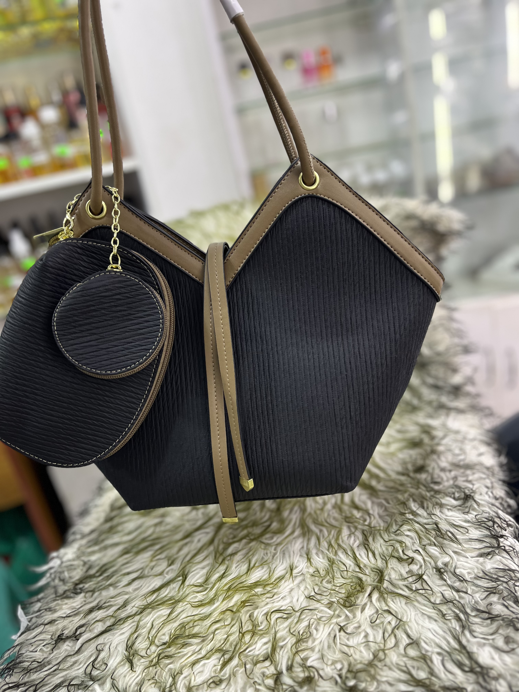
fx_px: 520
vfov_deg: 67.3
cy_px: 346
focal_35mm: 26
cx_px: 260
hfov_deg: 53.1
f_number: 1.6
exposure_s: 1/50
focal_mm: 5.1
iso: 64
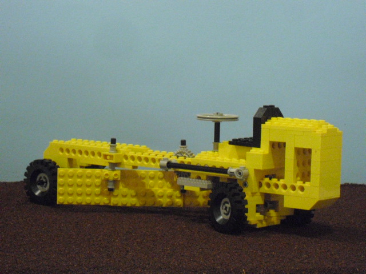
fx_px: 1131
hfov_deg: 18.4
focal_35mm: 107
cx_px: 183
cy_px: 137
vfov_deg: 13.8
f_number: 5.6
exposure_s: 1/10
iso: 800
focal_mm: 18.9
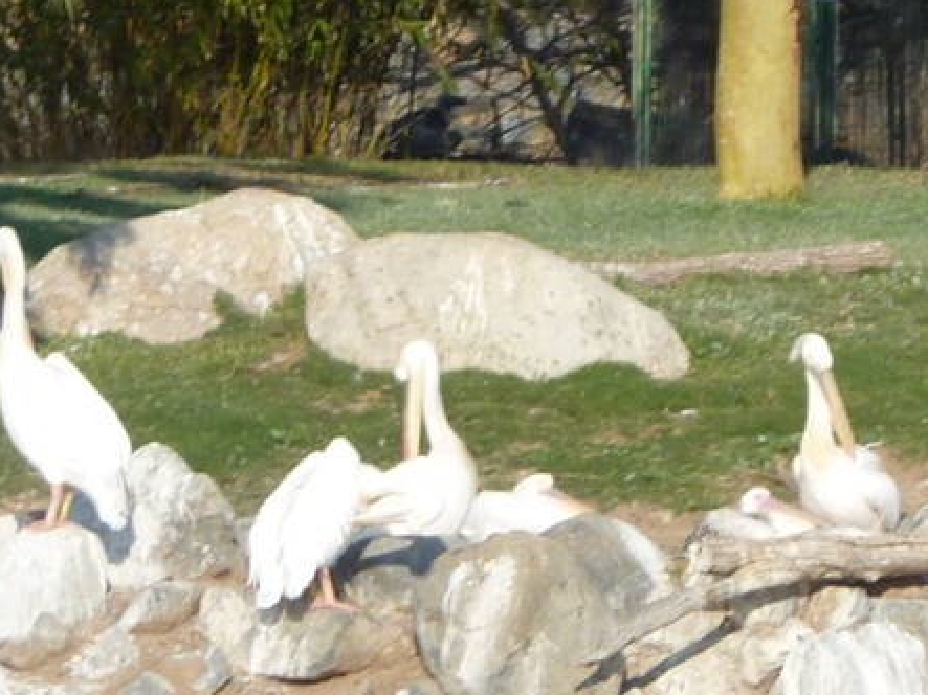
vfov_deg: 2.0
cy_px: 40
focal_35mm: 759
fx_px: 20342
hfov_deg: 2.6
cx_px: 987
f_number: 4.6
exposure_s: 1/400
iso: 80
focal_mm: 34.4
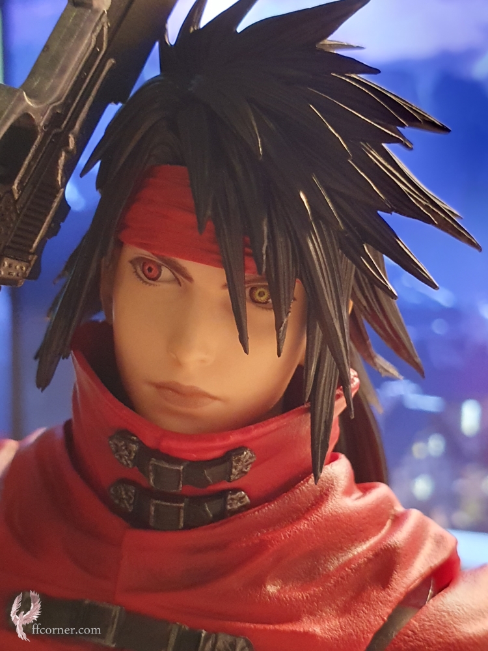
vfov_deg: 67.3
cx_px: 244
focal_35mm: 26
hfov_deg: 53.1
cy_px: 326
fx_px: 489
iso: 640
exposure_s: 1/50
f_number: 1.5
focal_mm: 4.32
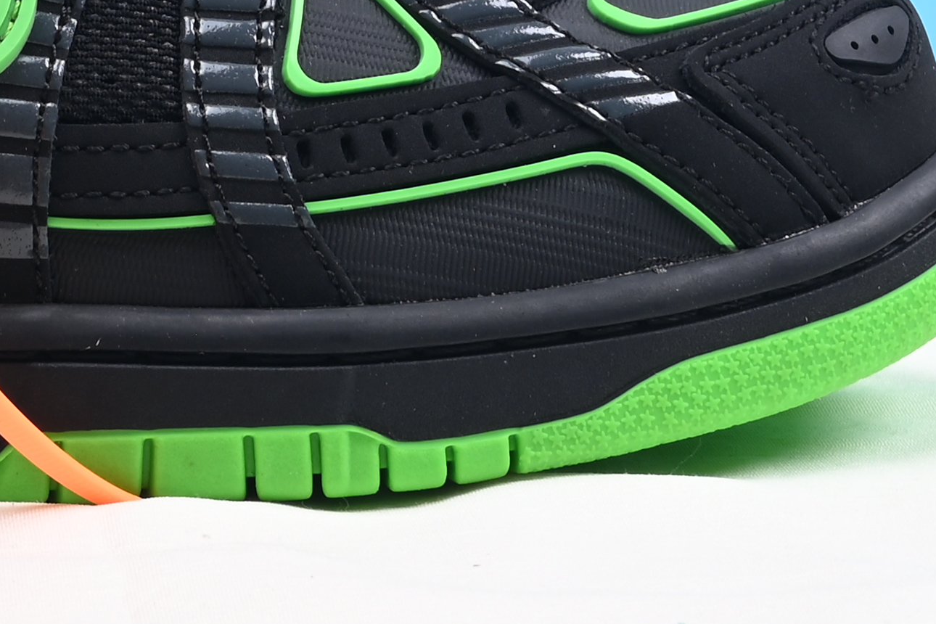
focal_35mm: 182
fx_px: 4732
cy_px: -718
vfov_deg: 7.2
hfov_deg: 11.2
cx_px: -59
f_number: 16
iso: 100
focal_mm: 39
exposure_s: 1/2
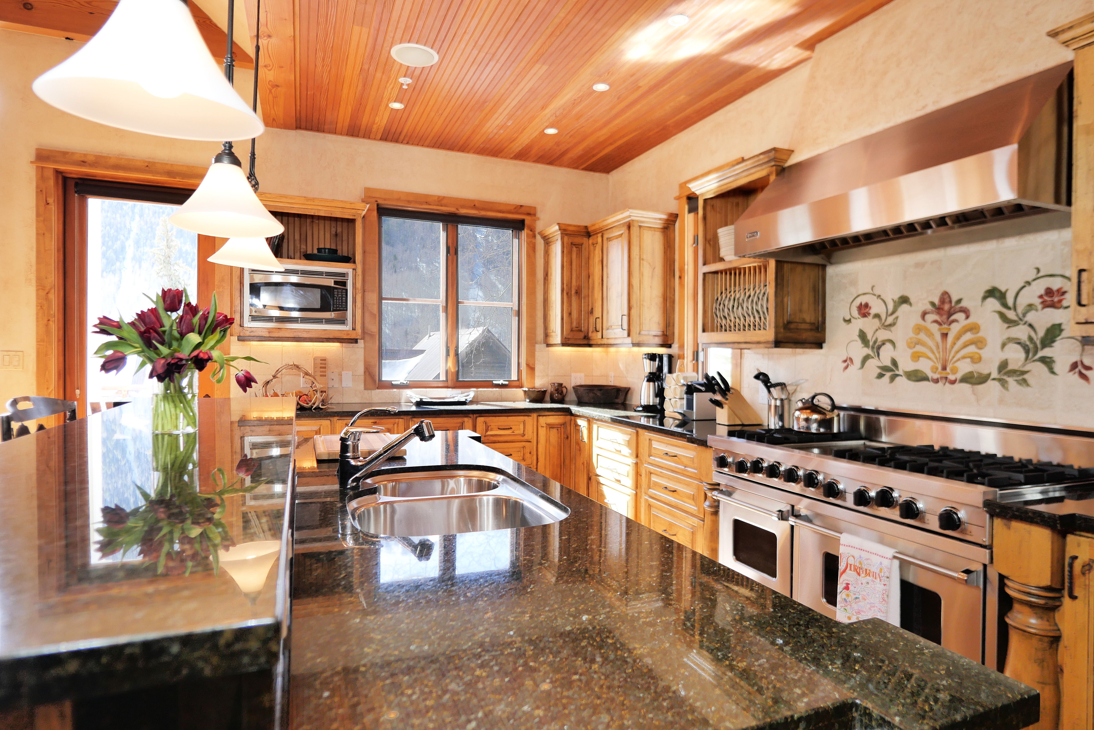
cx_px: 547
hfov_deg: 90.0
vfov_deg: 67.4
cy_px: 365
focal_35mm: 18
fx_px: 547
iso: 800
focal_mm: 9
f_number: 4
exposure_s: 1/640
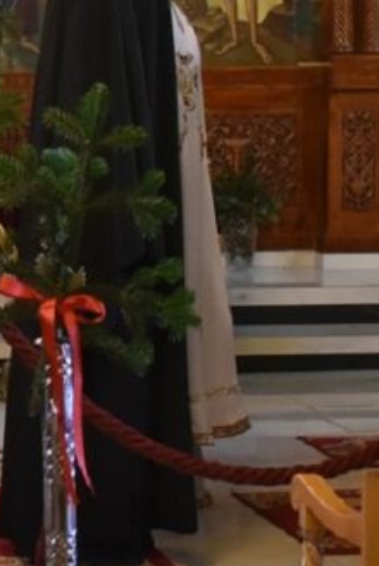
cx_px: -357
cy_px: 200
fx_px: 2278
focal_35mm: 145
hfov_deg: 9.0
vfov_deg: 14.2
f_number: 4.2
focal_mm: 31
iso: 1250
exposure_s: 1/60
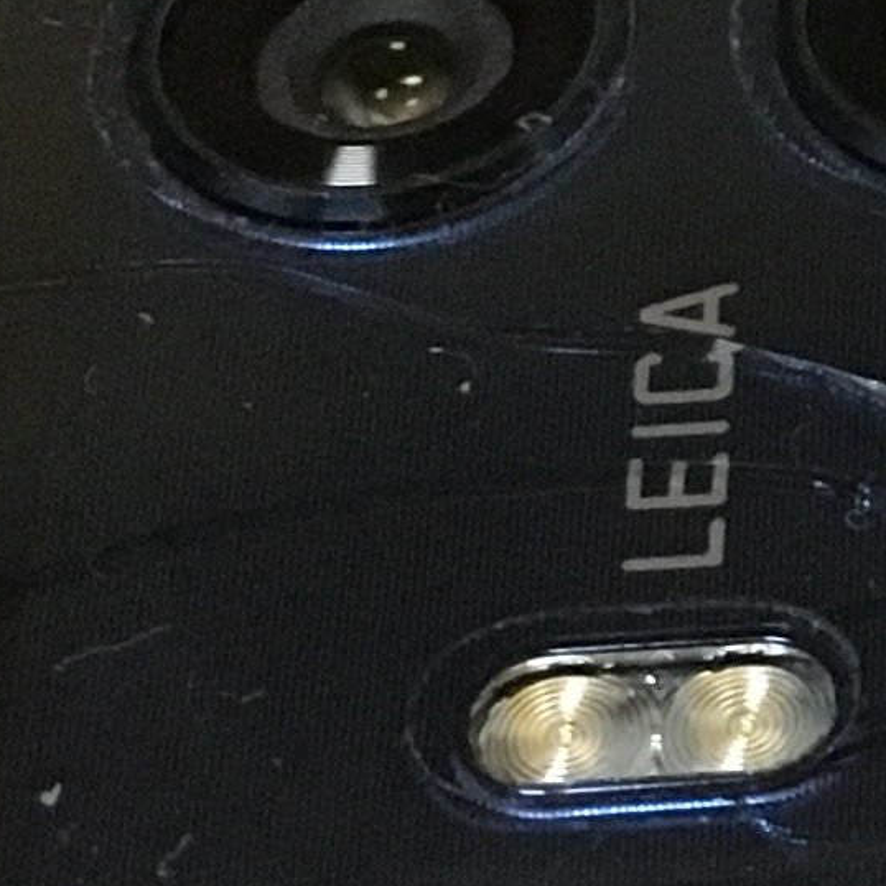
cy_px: 232
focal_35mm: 192
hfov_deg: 8.2
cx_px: 2350
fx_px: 5560
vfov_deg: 9.1
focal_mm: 4.15
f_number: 2.2
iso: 500
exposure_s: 1/17
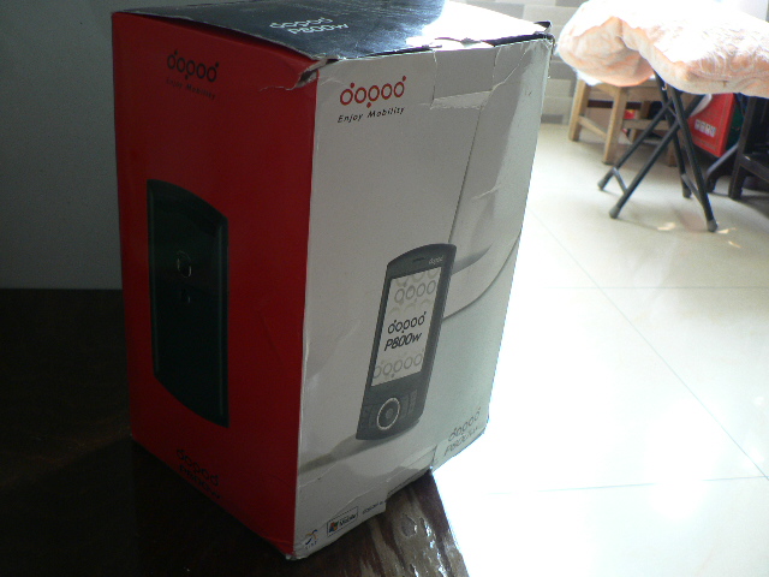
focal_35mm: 36
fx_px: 800
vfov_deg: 39.7
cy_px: 288
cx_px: 384
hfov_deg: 51.4
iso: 100
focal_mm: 6
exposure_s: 1/25
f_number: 2.8
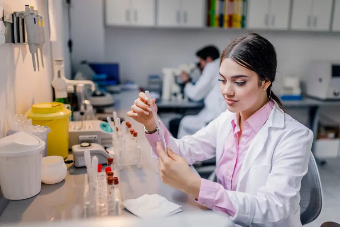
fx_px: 331
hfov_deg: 54.4
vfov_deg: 37.9
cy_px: 114
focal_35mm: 35
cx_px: 170
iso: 100
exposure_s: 1/200
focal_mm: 35
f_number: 1.8
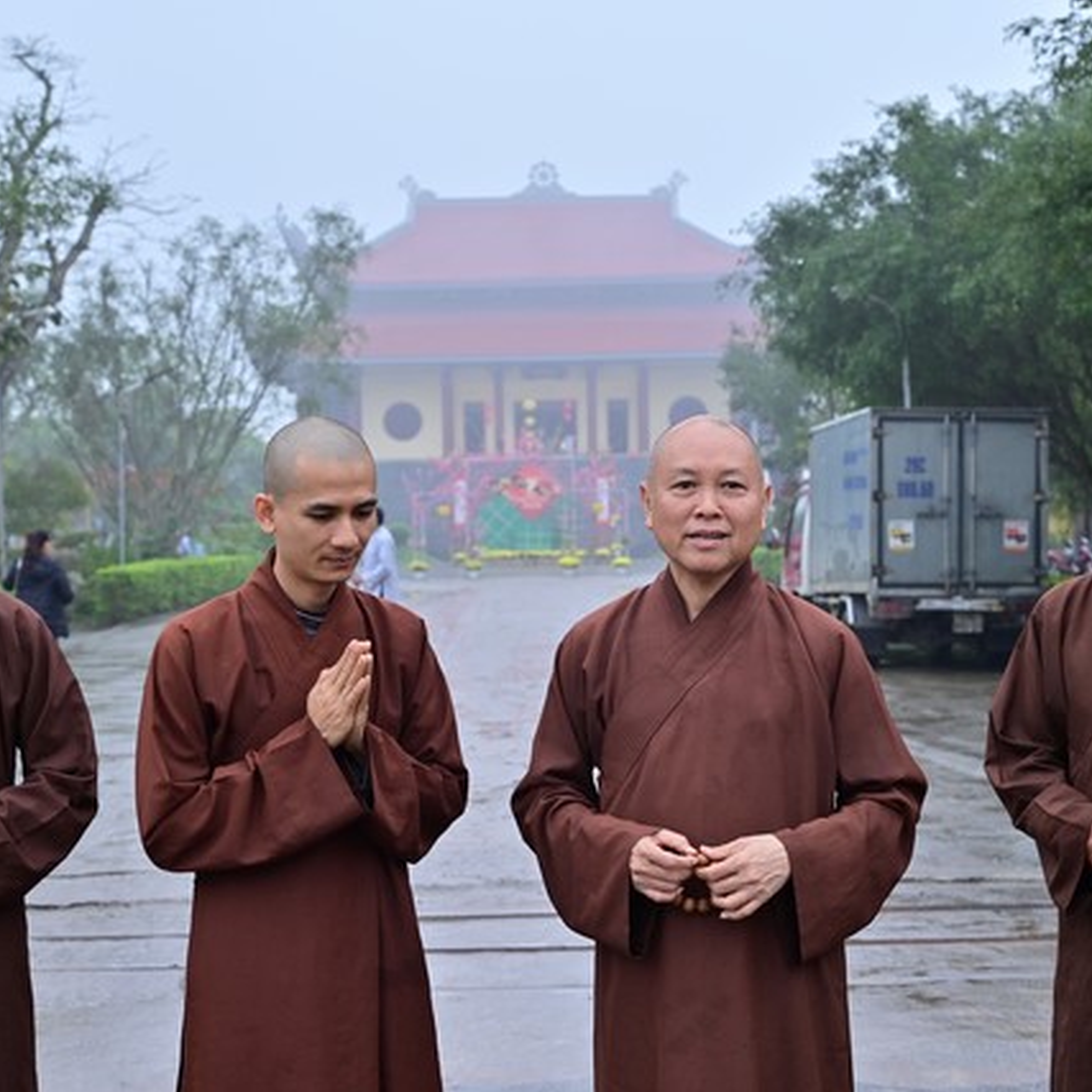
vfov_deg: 27.7
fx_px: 2213
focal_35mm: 62
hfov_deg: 27.7
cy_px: 550
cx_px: 555
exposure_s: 1/250
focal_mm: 48
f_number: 5.6
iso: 320
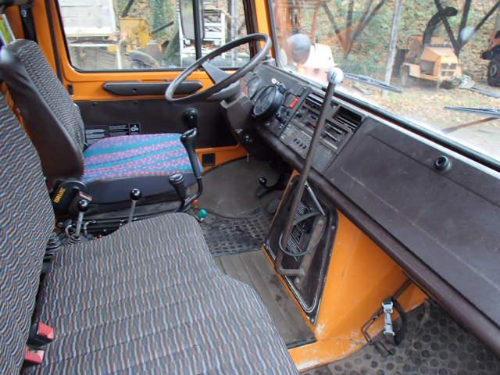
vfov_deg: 49.7
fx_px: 404
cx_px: 250
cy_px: 188
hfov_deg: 63.4
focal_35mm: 28
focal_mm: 5
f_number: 3.9
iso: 200
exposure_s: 1/30
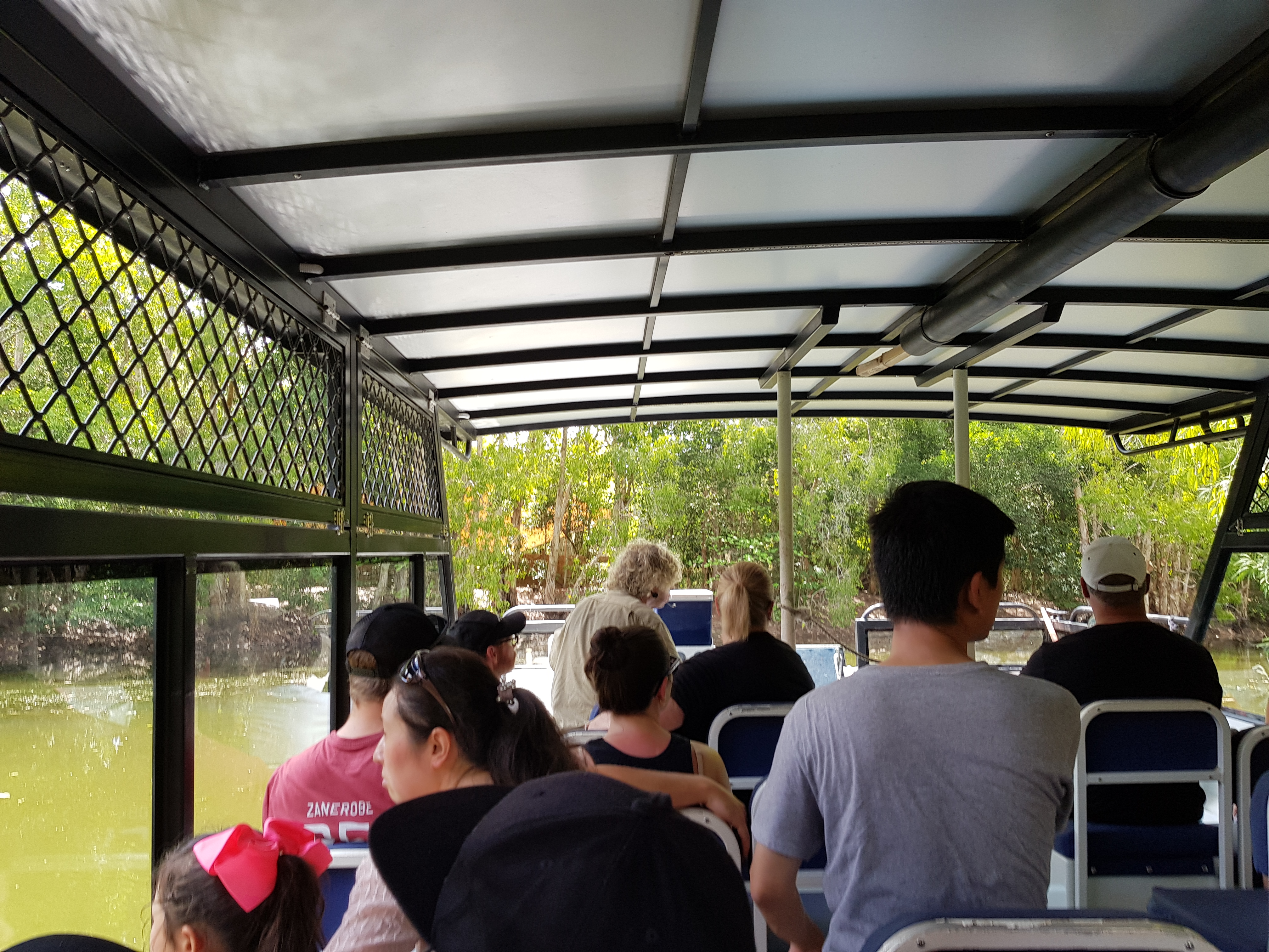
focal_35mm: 26
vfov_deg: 53.1
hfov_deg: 67.3
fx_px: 953
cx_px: 634
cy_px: 476
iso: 40
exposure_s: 1/162
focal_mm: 4.2
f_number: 1.7
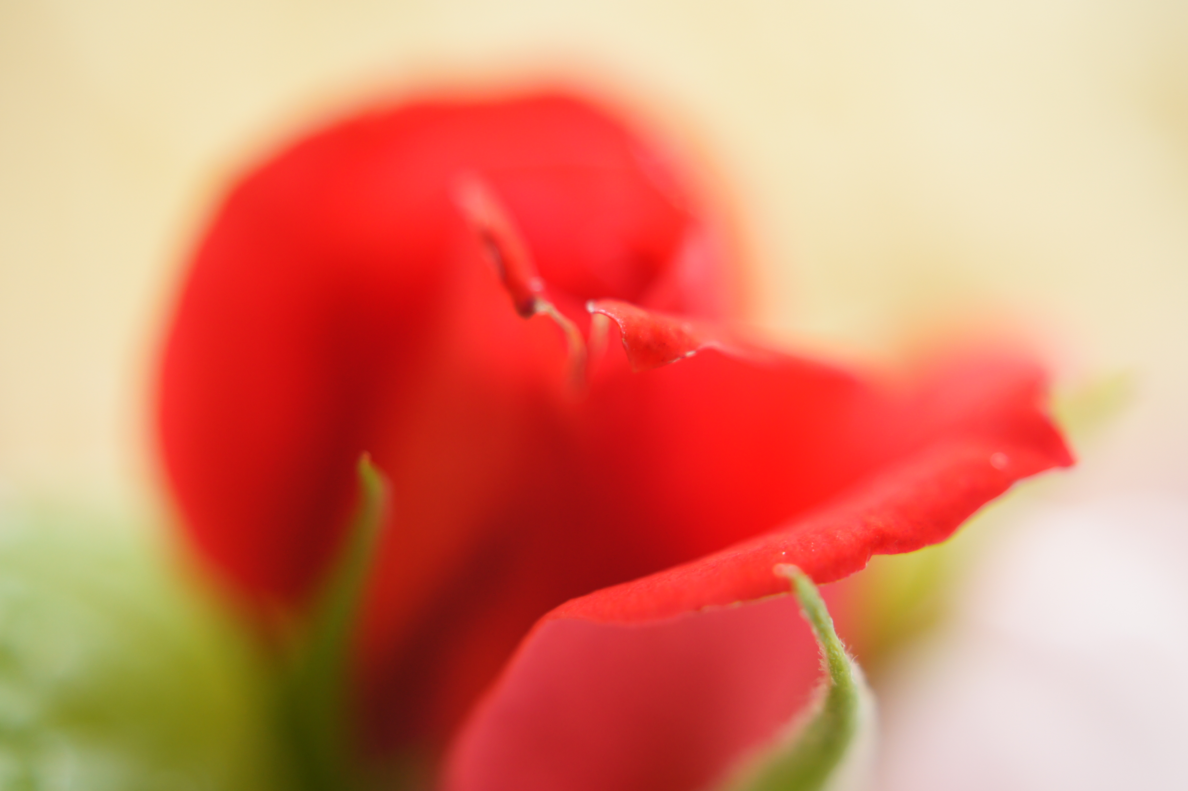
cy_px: 396
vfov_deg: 29.8
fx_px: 1484
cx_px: 594
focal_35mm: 45
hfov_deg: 43.6
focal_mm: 30
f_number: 2.8
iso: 400
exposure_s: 1/40
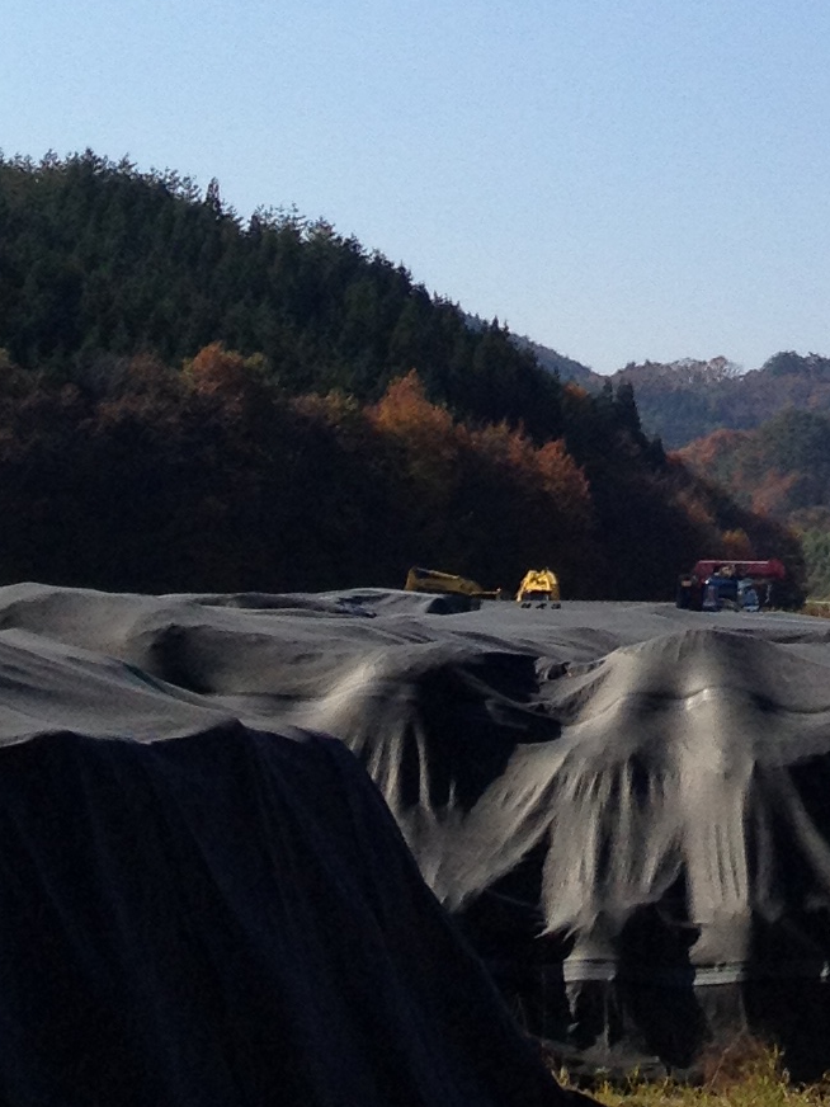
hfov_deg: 10.7
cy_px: -941
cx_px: 1402
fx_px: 4188
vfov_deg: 13.4
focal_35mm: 131
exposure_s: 1/2123
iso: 64
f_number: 2.4
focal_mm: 4.28
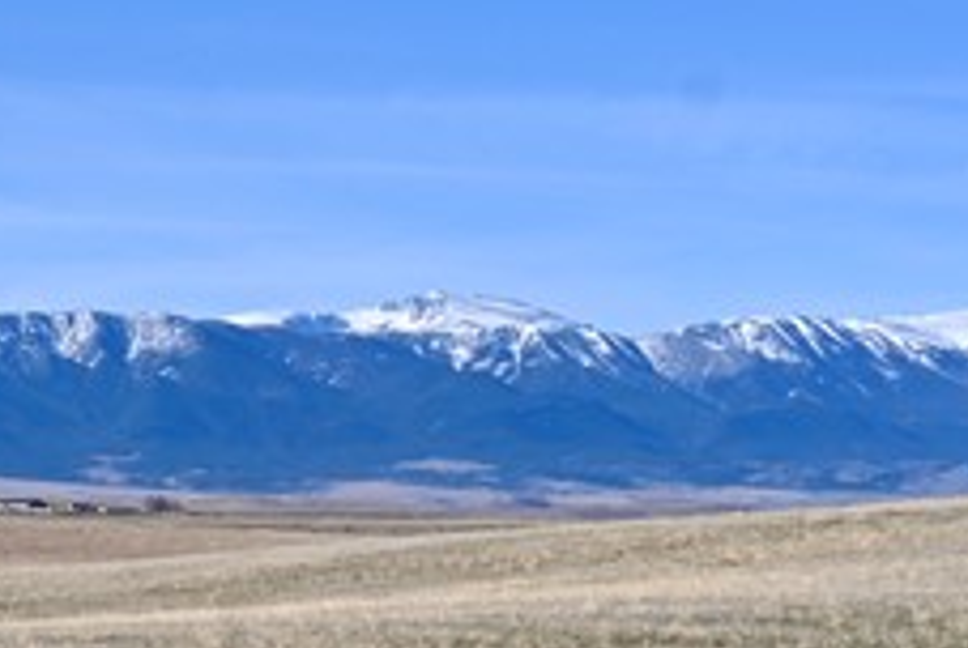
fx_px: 4049
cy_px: 469
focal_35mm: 150
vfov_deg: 9.1
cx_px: -648
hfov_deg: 12.7
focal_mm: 31.5
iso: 100
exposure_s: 1/500
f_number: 8
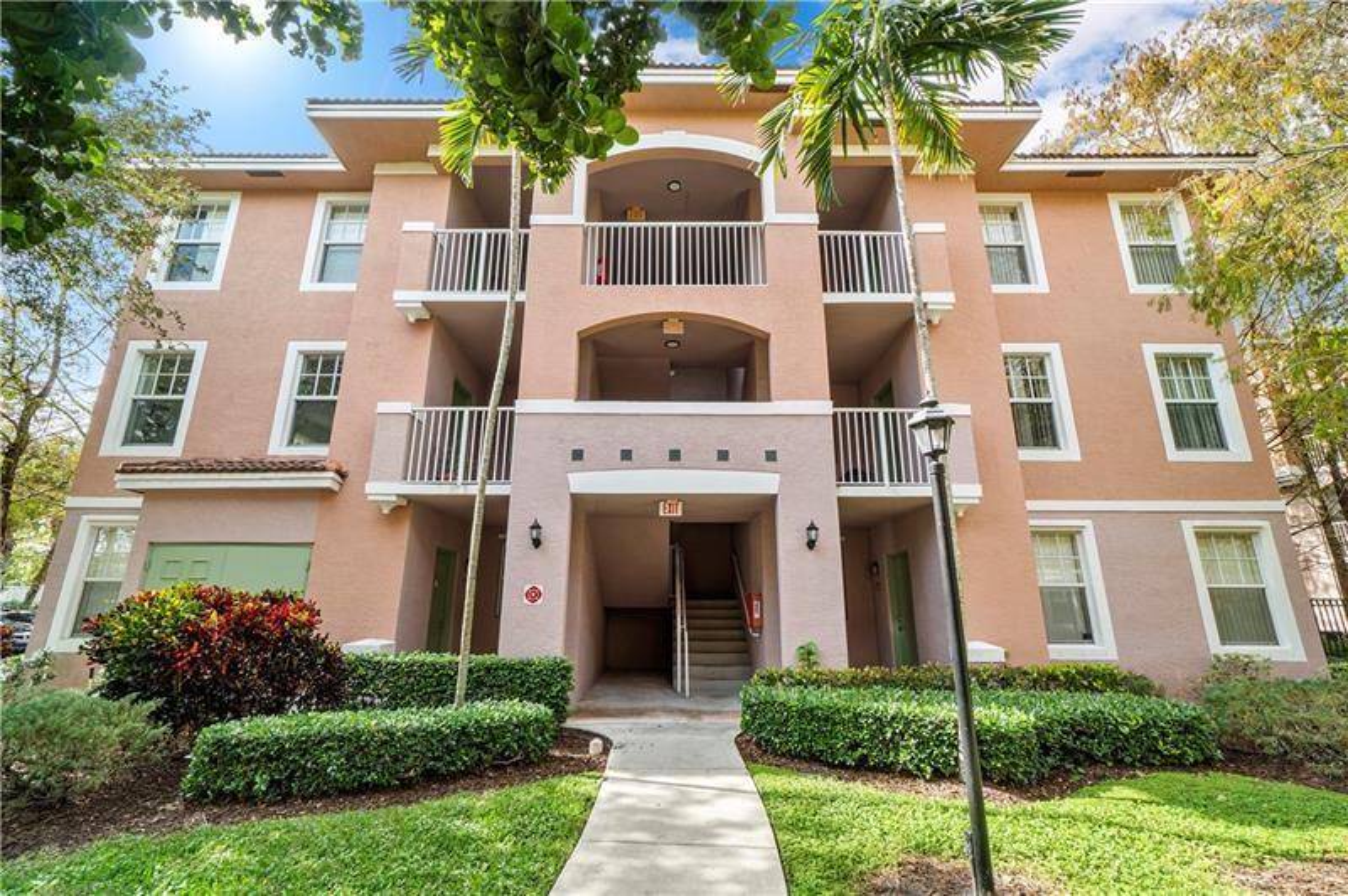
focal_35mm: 15
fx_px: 561
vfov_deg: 77.2
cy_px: 448
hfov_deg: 100.4
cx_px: 674
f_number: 11
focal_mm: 10
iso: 100
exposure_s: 1/30
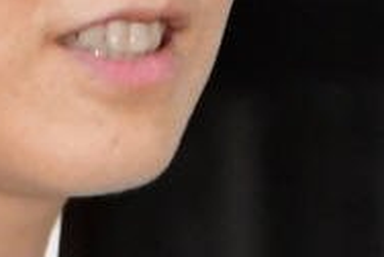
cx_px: 118
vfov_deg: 0.4
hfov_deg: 0.6
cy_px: -192
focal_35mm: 3223
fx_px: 34432
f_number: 6.3
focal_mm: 270
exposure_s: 1/125
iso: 2500
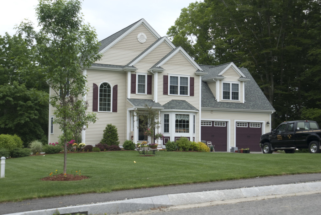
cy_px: 108
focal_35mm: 57
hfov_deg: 35.0
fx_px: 509
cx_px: 160
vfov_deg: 23.8
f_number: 5.6
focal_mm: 38
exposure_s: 1/125
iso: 100
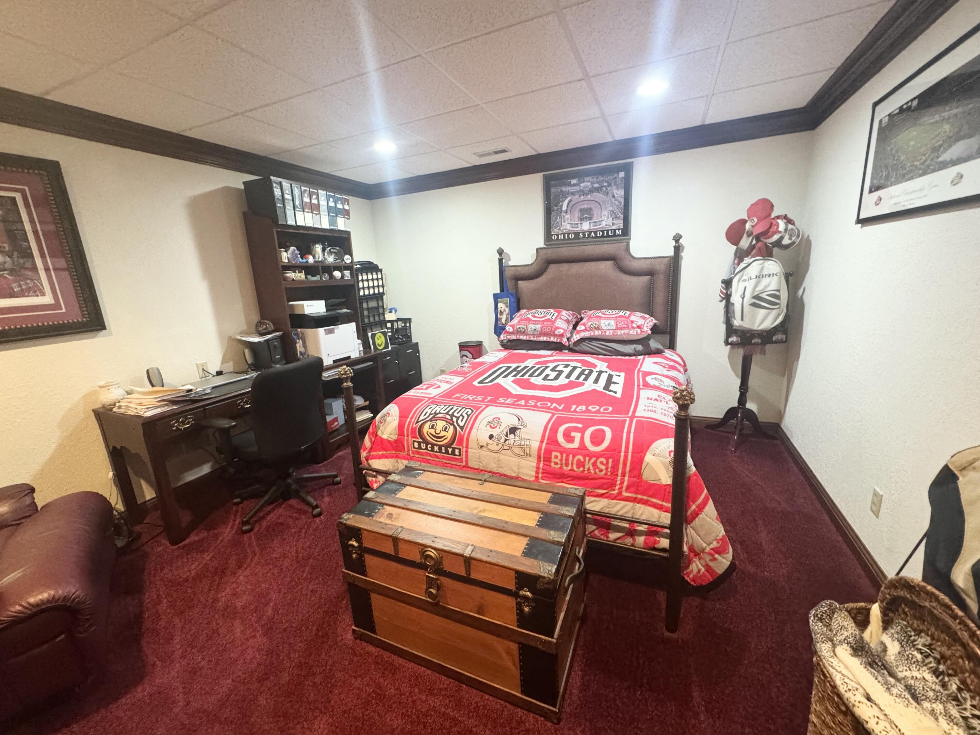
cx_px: 490
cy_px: 368
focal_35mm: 14
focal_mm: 2.22
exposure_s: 1/60
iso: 640
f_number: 2.2
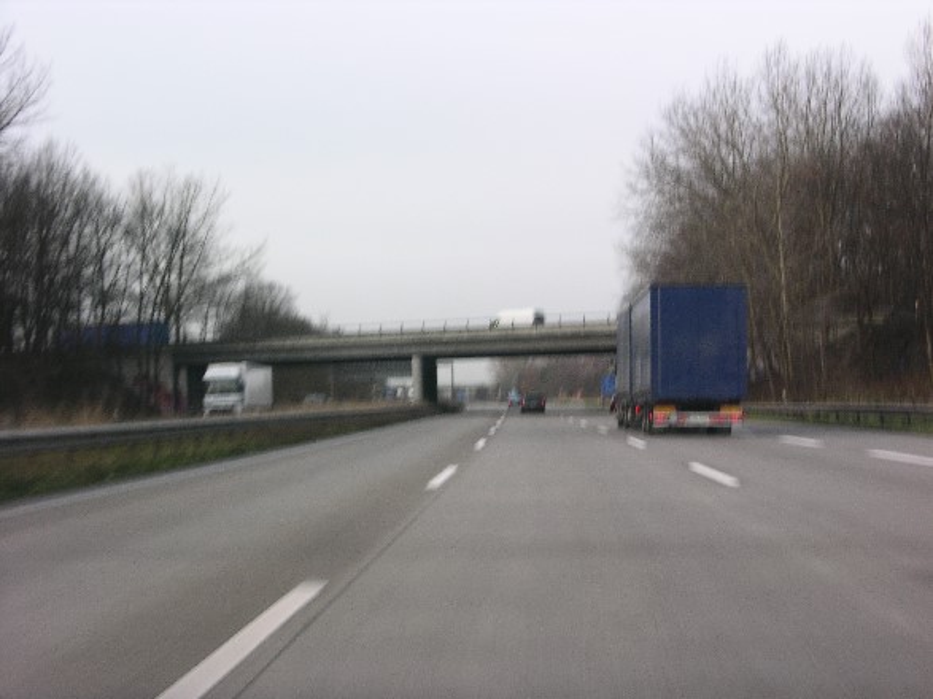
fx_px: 1886
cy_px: 350
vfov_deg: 21.0
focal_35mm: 70
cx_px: 466
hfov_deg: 27.8
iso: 50
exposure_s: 1/68.1
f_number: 4.7
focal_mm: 17.8
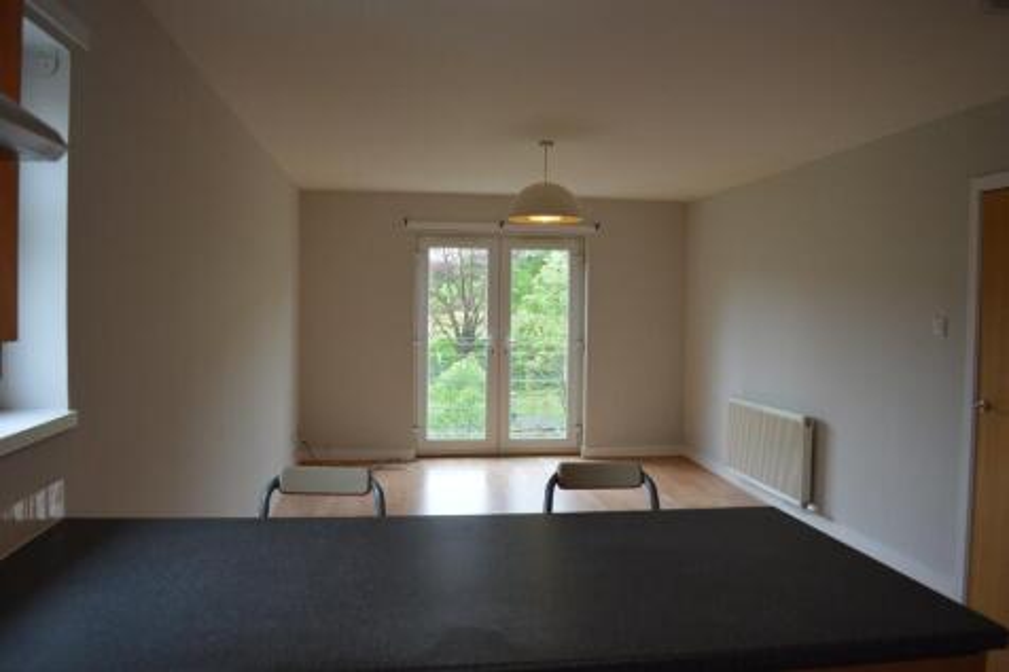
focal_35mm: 27
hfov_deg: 67.4
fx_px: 756
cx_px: 504
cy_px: 336
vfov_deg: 47.9
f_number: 5
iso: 400
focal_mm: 18
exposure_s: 1/100
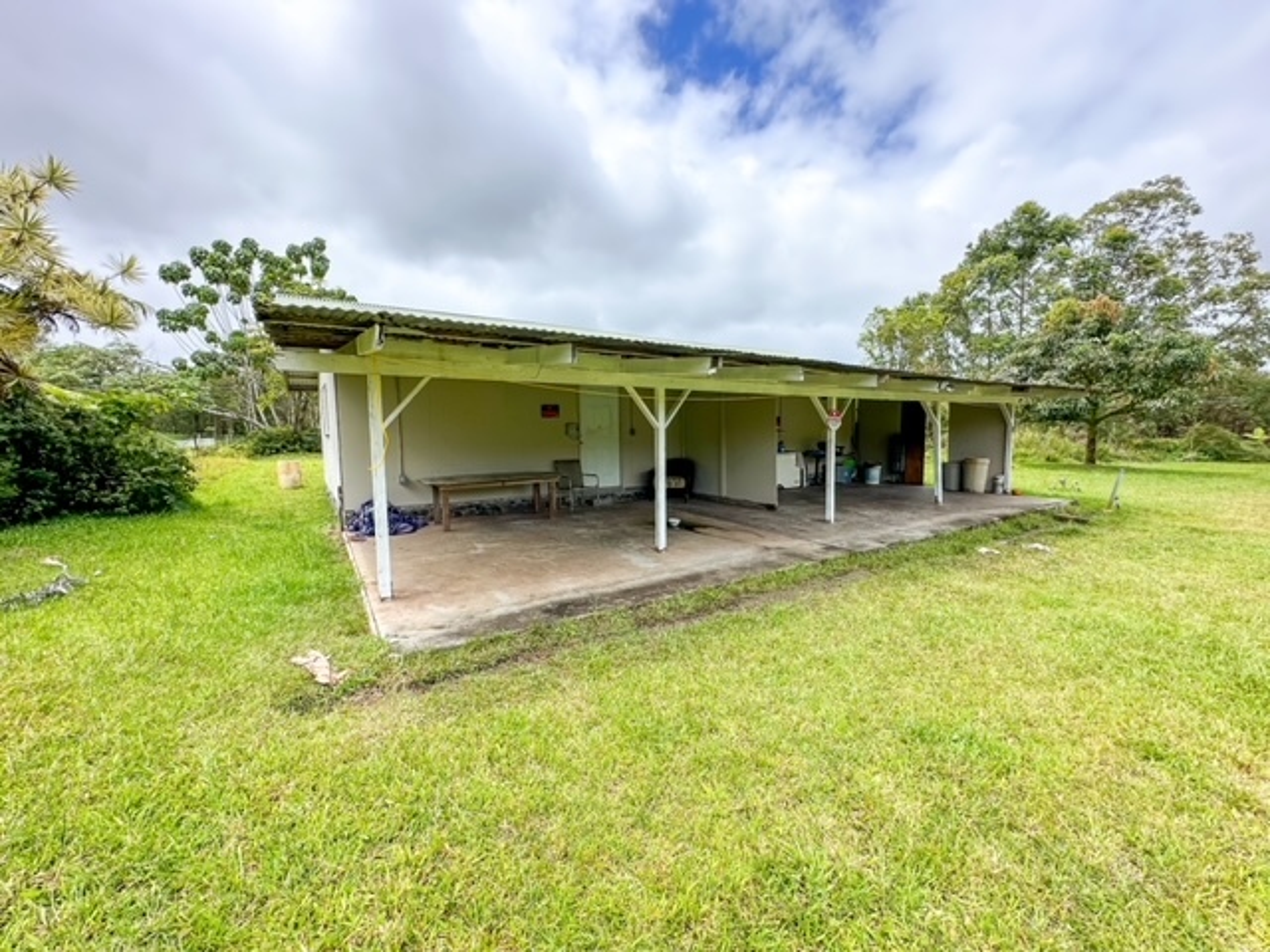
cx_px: 635
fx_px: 514
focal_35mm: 14
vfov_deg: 85.7
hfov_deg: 102.1
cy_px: 476
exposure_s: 1/900
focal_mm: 2.22
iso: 40
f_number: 2.2
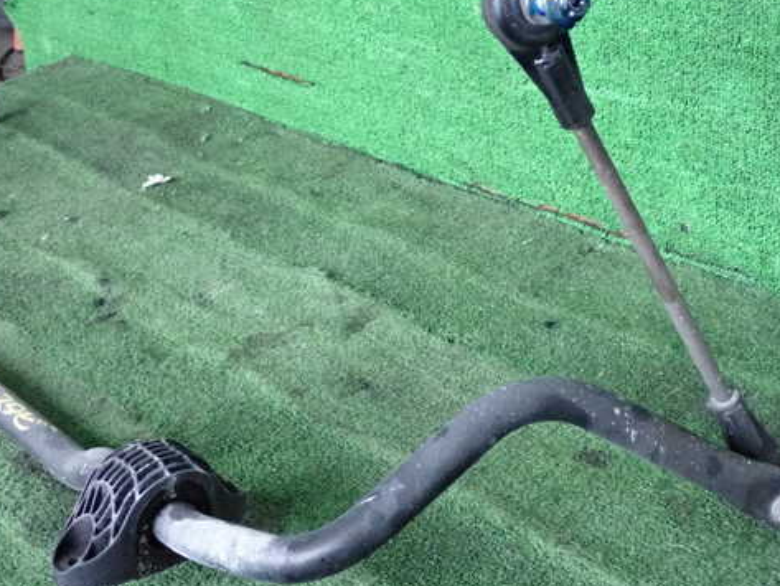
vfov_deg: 28.0
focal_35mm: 52
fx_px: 1172
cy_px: 281
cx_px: 421
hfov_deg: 36.8
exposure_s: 1/125
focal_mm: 7.31
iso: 3200
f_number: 2.8
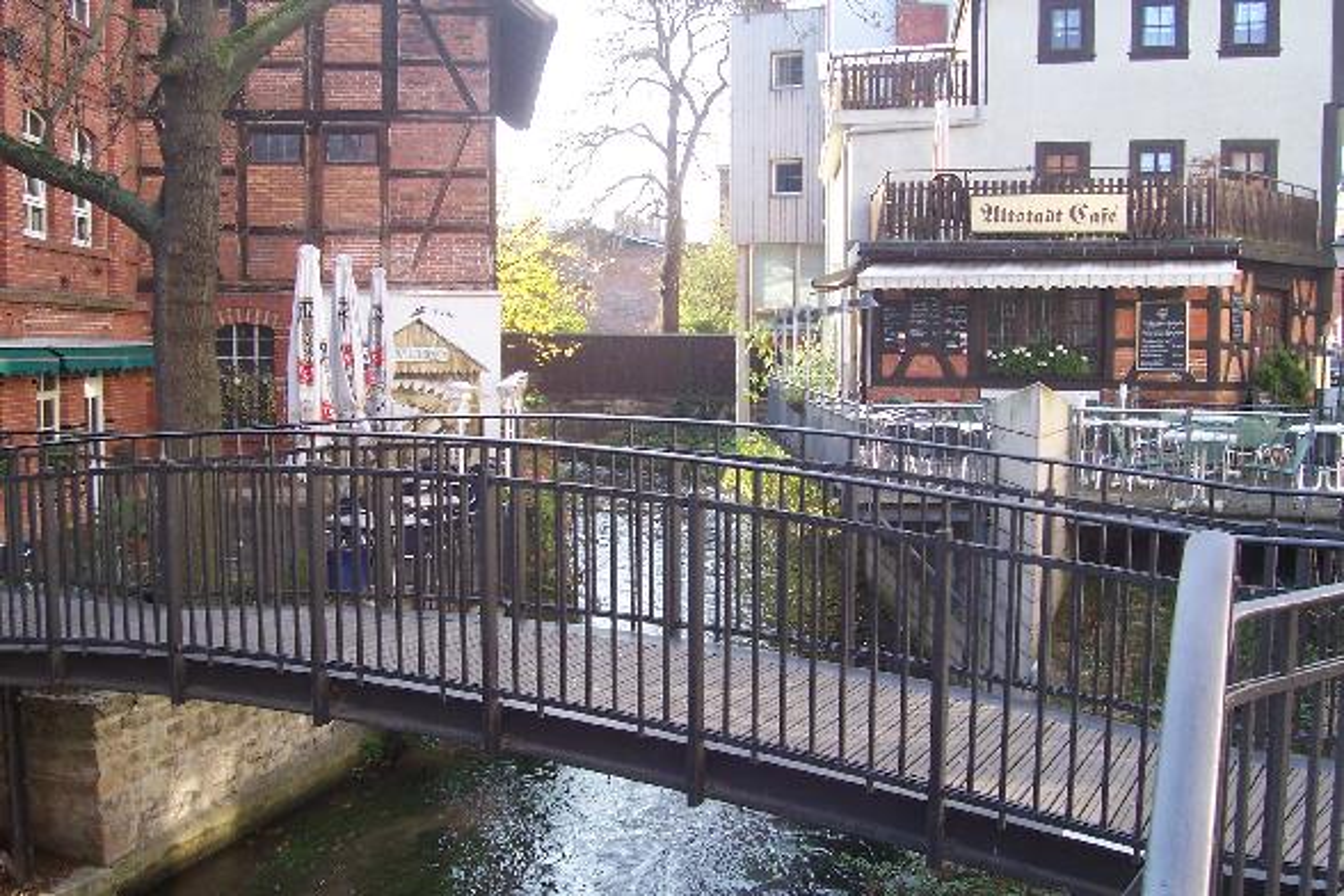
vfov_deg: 38.9
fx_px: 1269
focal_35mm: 34
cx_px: 672
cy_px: 448
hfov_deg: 55.8
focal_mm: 5.6
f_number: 2.7
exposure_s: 1/180
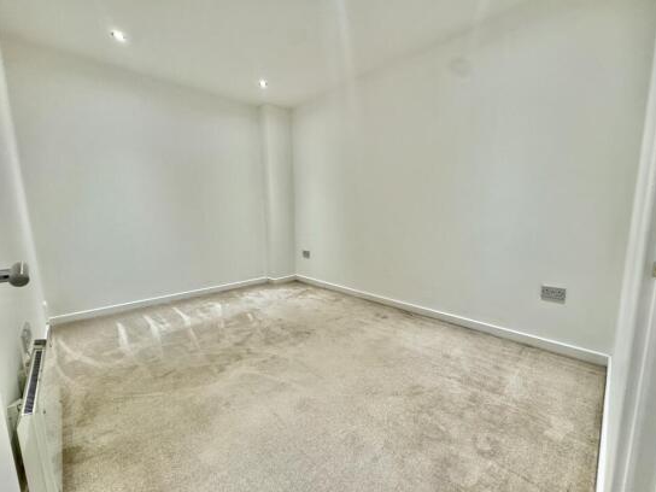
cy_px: 254
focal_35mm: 15
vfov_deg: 81.7
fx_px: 284
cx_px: 349
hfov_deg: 98.0
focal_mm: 2.22
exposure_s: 1/50
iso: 250
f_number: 2.2
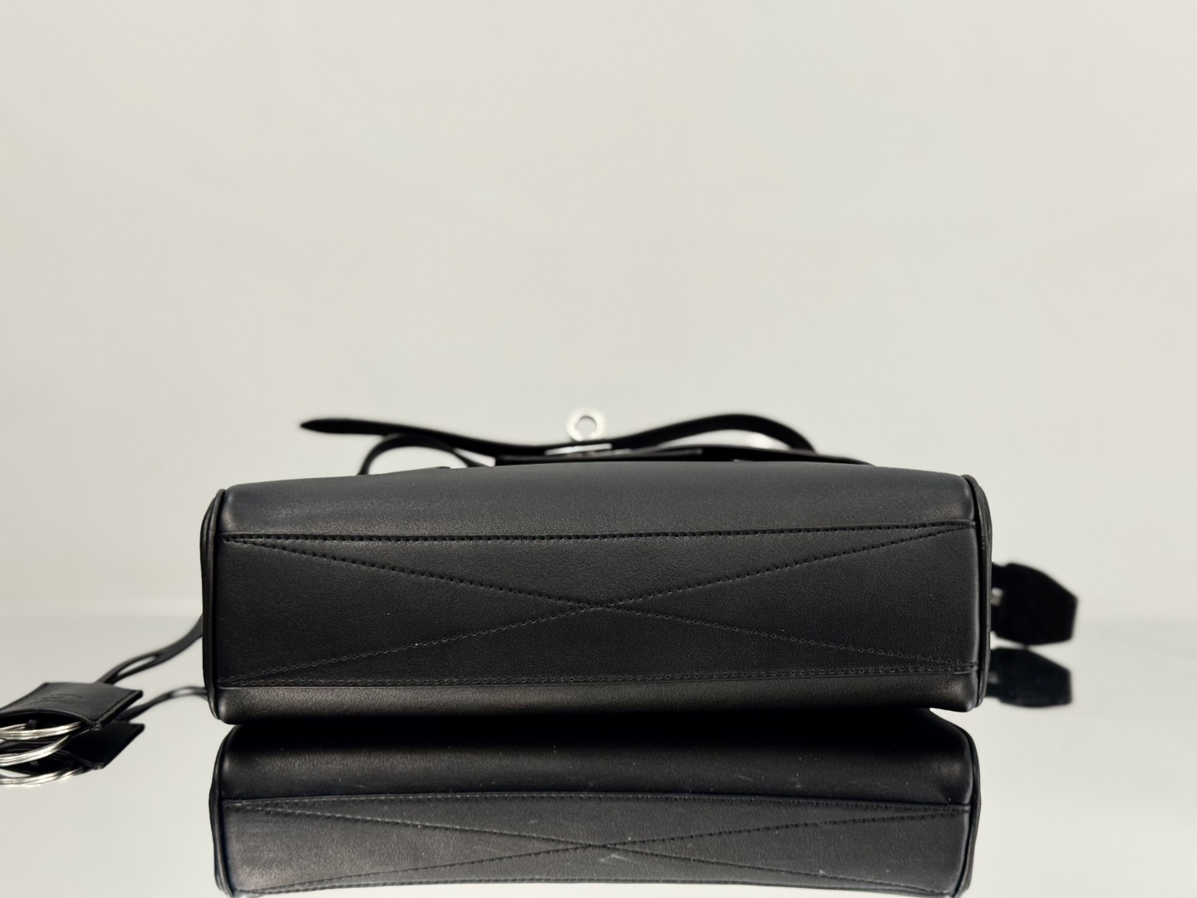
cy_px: 449
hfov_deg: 39.7
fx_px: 1660
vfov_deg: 30.3
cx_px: 598
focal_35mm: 48
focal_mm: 6.76
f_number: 1.78
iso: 100
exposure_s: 1/61
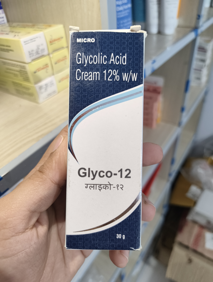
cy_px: 141
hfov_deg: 56.9
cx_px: 106
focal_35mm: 24
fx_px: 196
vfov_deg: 71.5
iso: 1240
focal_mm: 5.56
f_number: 1.87
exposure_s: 1/50
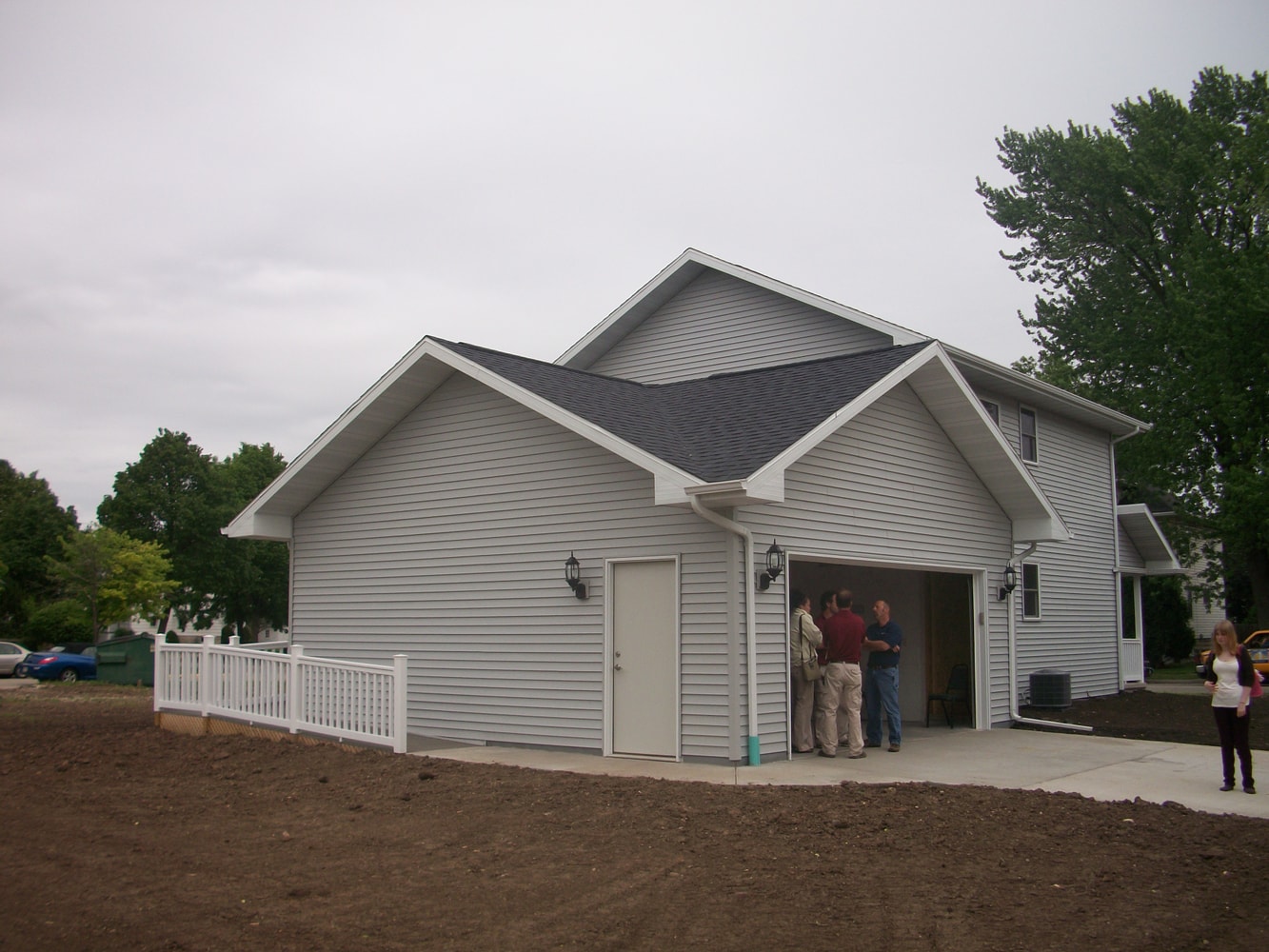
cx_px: 634
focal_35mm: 35
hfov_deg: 52.6
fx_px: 1283
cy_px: 476
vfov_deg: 40.7
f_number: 3.1
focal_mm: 6.3
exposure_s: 1/500
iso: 80
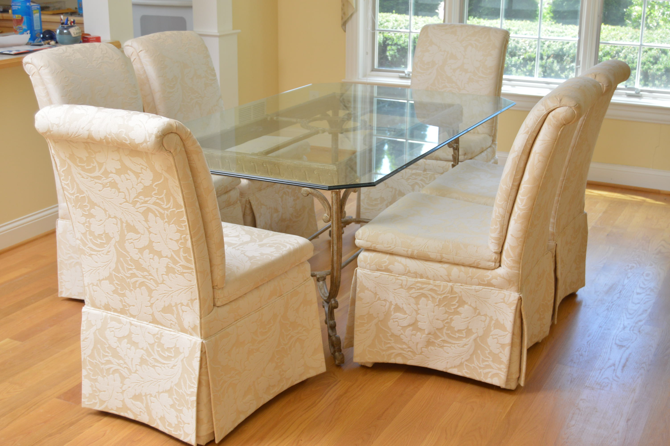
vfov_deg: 28.9
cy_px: 223
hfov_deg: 42.4
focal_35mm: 46
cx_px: 335
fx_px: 865
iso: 400
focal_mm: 31
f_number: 5
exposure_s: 1/80
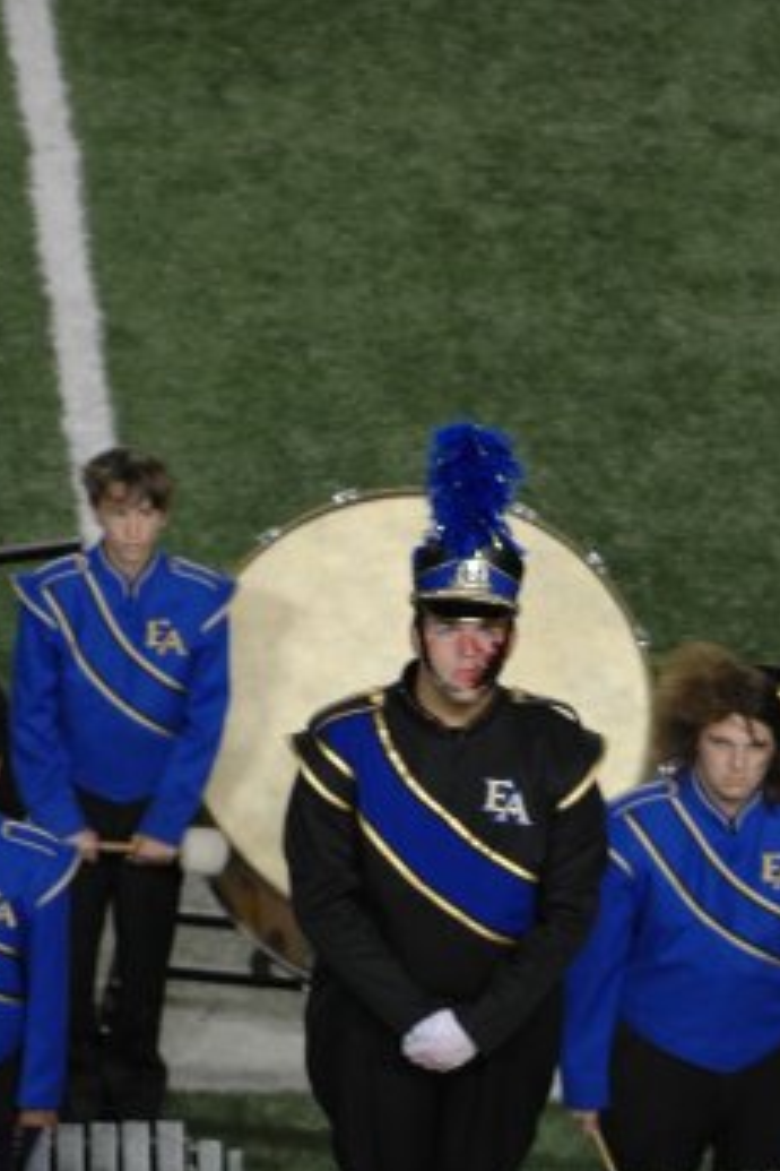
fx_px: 16931
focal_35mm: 521
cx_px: 409
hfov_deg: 2.6
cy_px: 954
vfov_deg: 4.0
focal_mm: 200
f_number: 2.8
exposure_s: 1/60
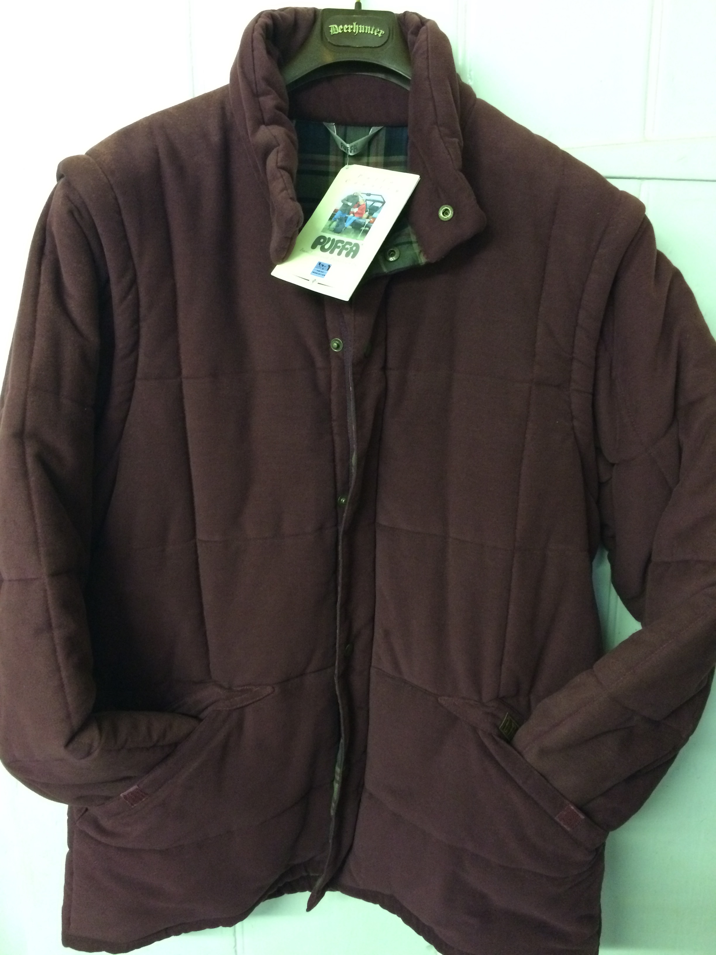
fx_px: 800
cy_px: 478
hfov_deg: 48.2
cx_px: 358
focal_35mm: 29
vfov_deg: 61.7
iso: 320
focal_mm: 4.15
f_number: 2.2
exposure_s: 1/17
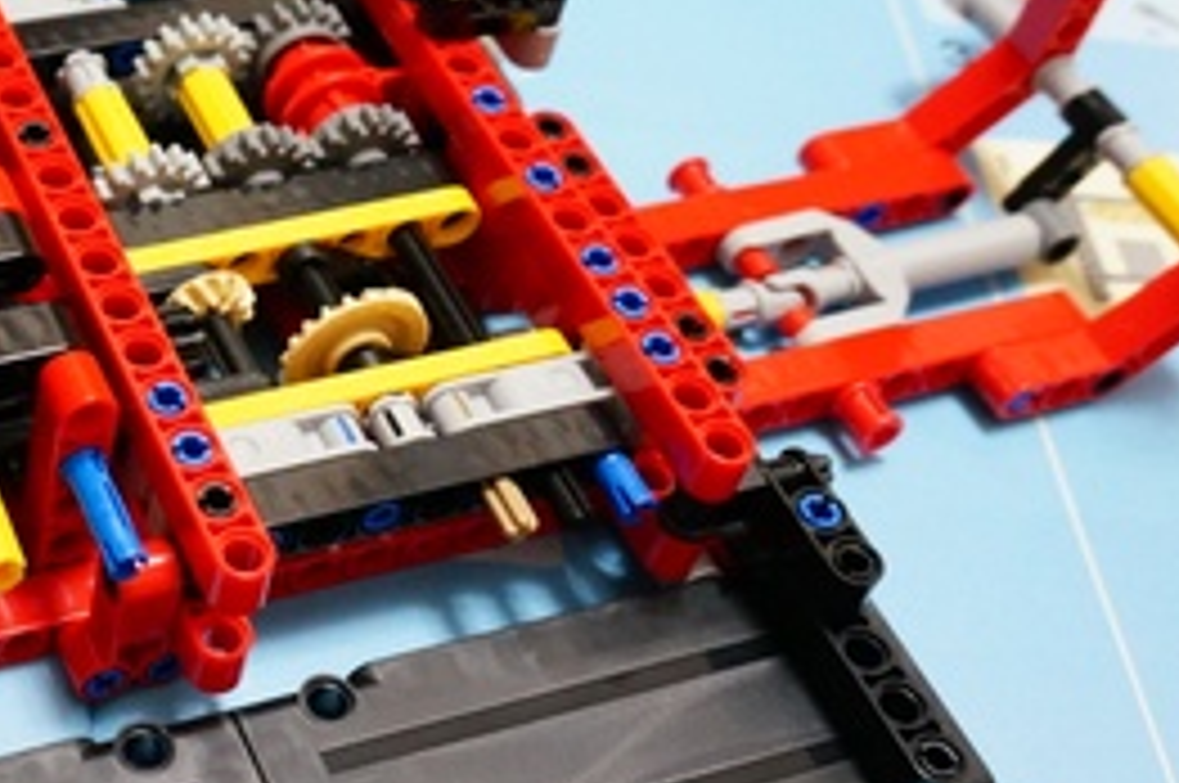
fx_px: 2159
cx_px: 58
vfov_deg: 20.6
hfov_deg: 29.0
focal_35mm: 66
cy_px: 432
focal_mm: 18
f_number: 4.5
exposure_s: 1/40
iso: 1600
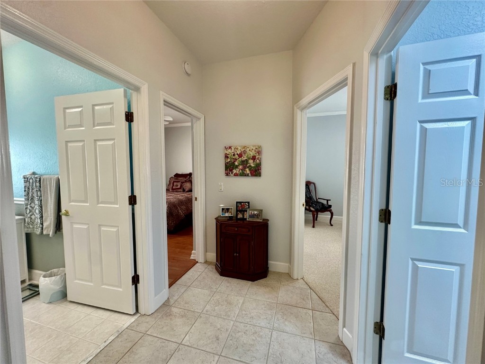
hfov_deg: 102.1
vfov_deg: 85.7
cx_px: 242
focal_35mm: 14
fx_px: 196
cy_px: 182
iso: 160
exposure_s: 1/60
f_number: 2.2
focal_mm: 2.22
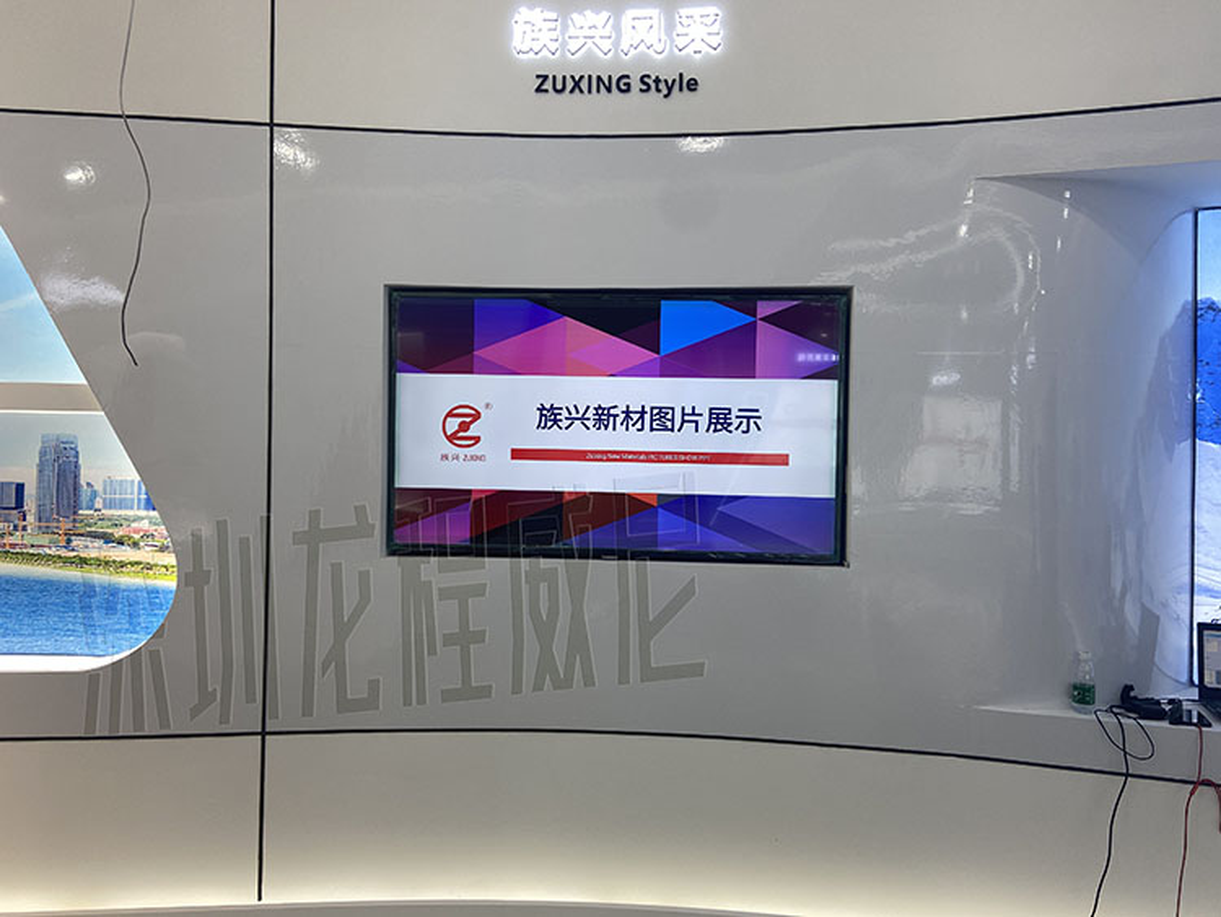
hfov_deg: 67.3
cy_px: 458
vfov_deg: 53.1
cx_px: 610
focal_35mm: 26
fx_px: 917
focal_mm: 4.25
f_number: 1.8
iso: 32
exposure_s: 1/109
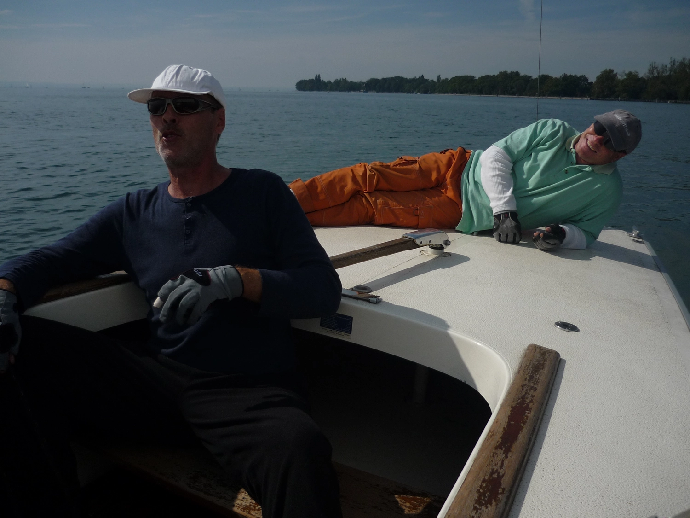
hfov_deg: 55.4
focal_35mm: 33
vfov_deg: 42.9
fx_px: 658
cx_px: 345
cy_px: 259
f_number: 8
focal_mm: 5.5
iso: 100
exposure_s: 1/640
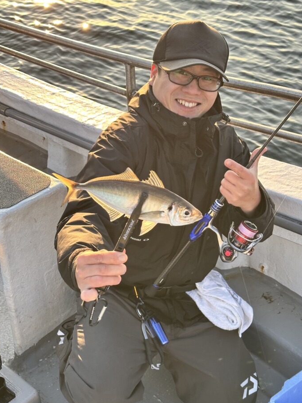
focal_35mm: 53
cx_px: 162
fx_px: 617
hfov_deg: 27.5
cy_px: 193
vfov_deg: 36.2
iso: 64
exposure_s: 1/458
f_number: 1.78
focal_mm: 6.86
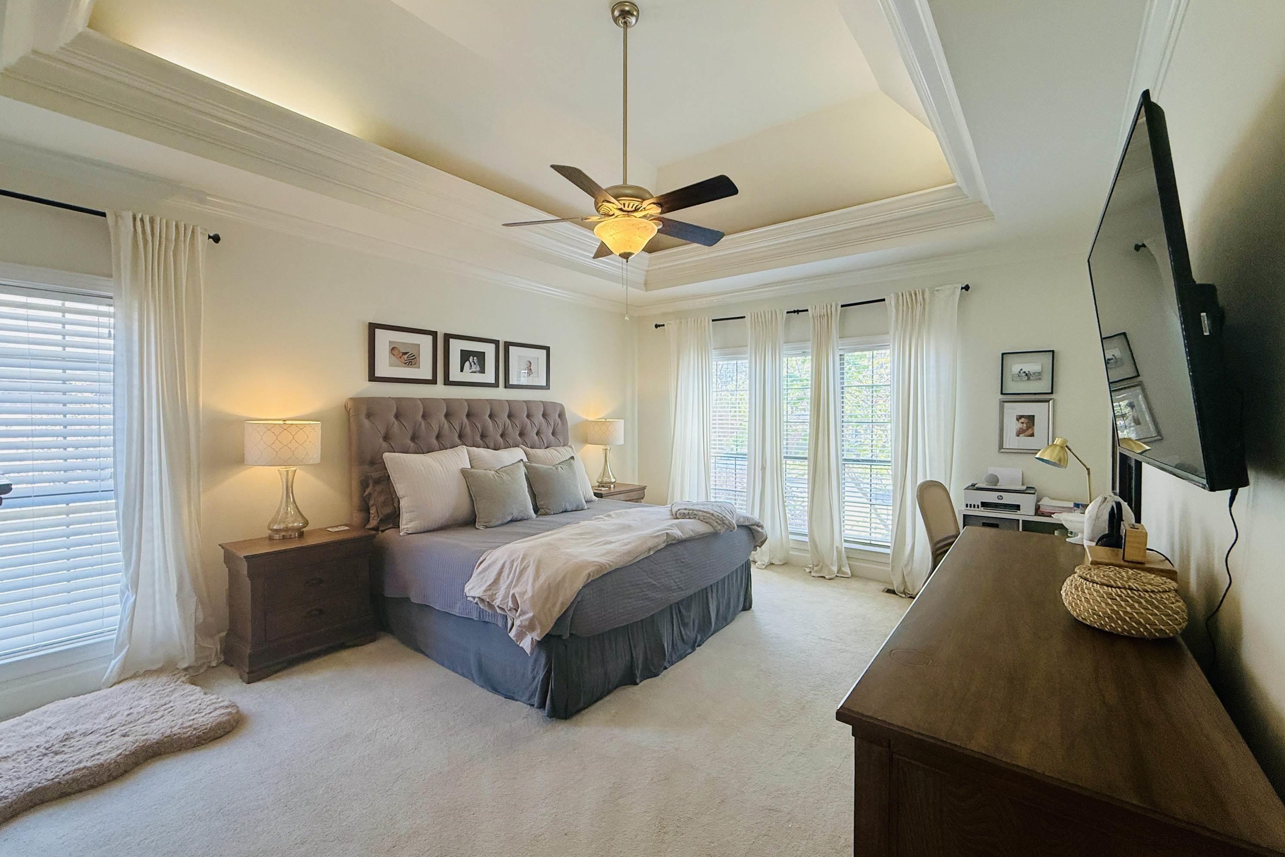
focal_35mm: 15
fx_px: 535
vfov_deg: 77.3
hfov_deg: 100.4
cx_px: 654
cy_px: 425
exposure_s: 1/120
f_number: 2.2
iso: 100
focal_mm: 2.22
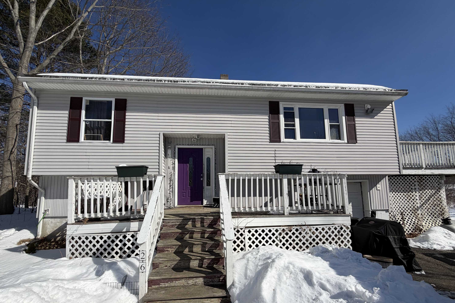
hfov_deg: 100.4
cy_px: 172
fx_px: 190
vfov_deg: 76.9
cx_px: 221
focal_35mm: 15
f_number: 2.2
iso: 20
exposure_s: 1/1848
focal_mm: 2.22
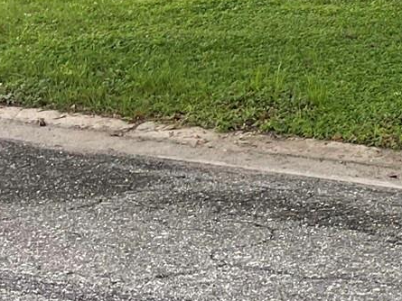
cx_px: 877
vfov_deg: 12.4
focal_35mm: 115
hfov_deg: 13.7
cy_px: -120
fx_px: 1336
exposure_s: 1/161
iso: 32
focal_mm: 5.1
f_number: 1.6
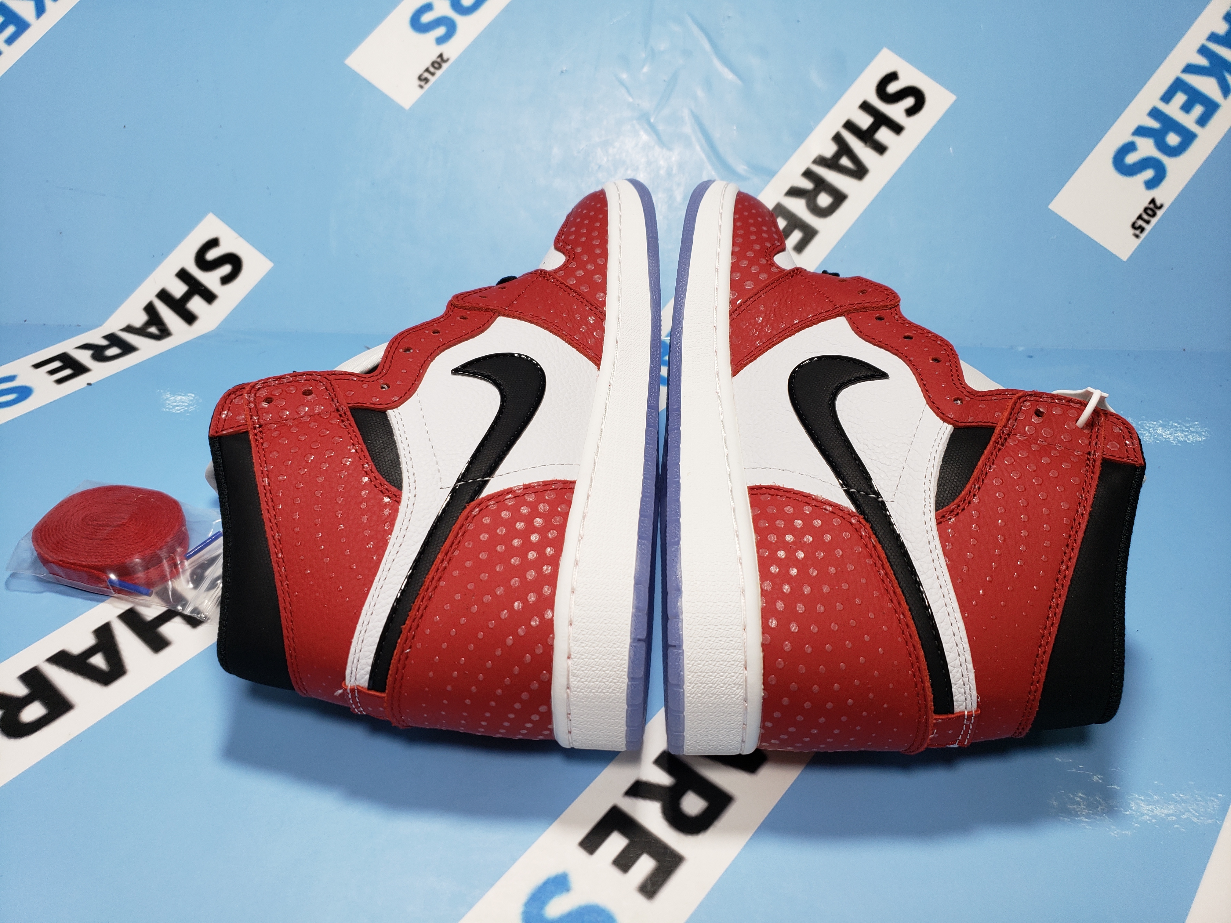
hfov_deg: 67.3
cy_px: 462
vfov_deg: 53.1
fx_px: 925
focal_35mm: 26
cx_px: 616
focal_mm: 4.3
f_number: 1.5
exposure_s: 1/118
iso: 50
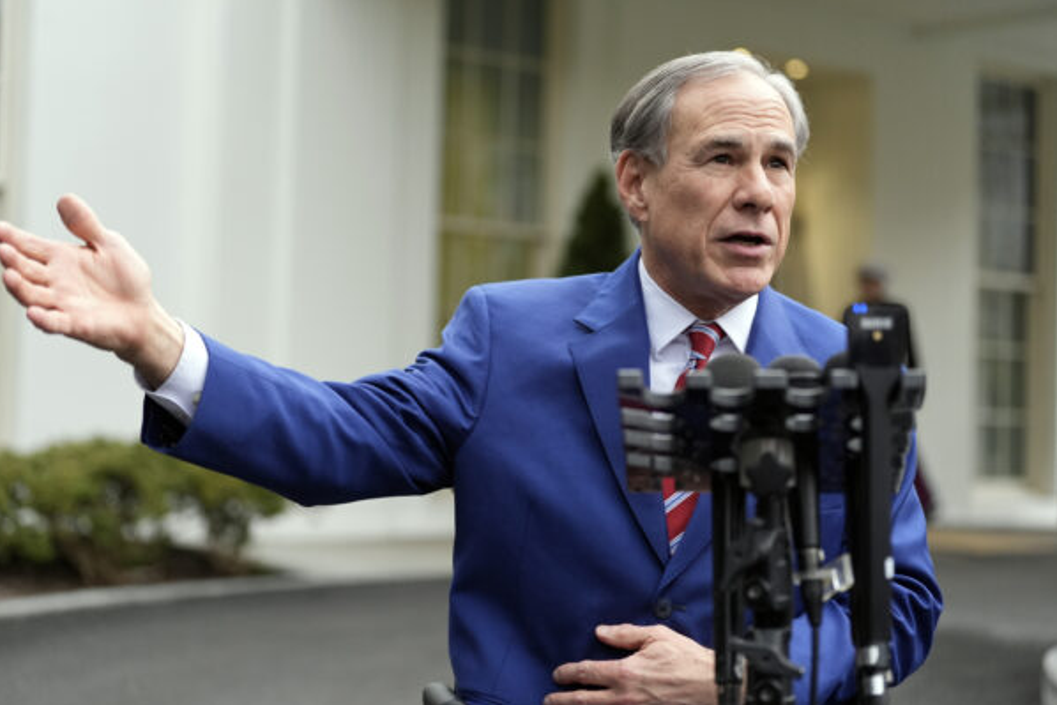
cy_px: 357
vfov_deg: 18.9
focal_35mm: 72
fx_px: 2114
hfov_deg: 28.1
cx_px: 522
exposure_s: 1/500
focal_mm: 70
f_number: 2.8
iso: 2000
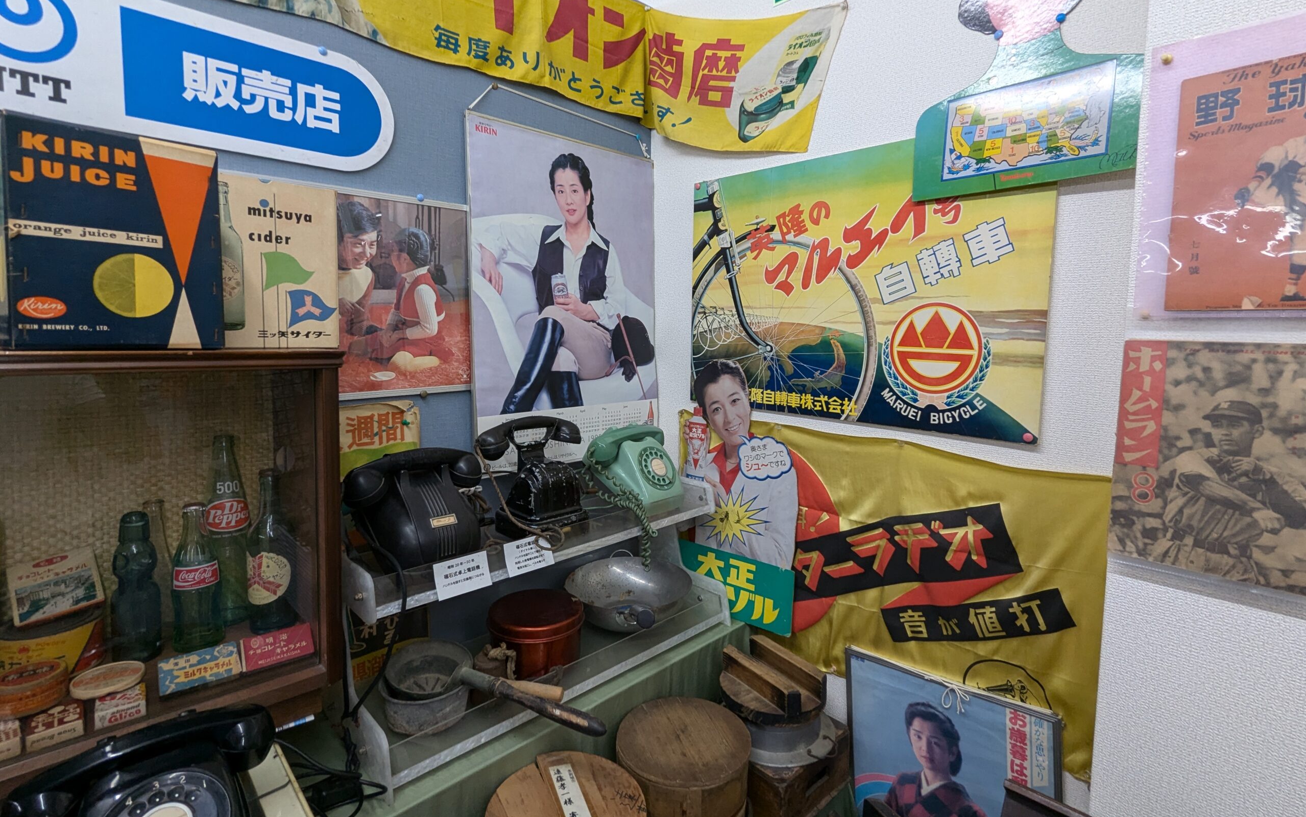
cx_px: 653
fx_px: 605
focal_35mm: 17
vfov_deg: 67.9
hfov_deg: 94.4
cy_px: 376
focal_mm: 2.35
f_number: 2.2
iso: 84
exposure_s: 1/33.3
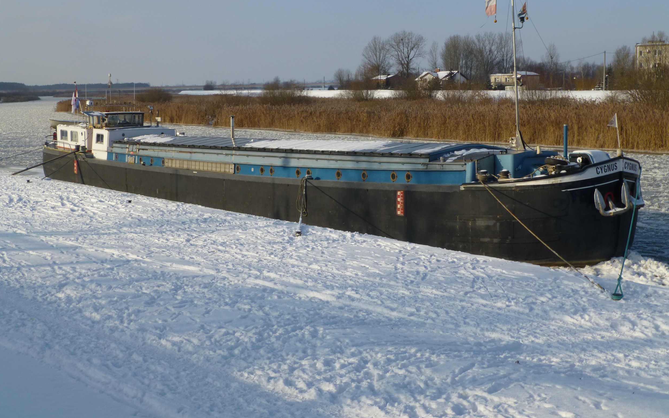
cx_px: 334
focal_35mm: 50
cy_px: 181
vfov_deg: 25.8
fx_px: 912
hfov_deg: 40.3
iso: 100
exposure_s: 1/1000
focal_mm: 8.5
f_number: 4.2
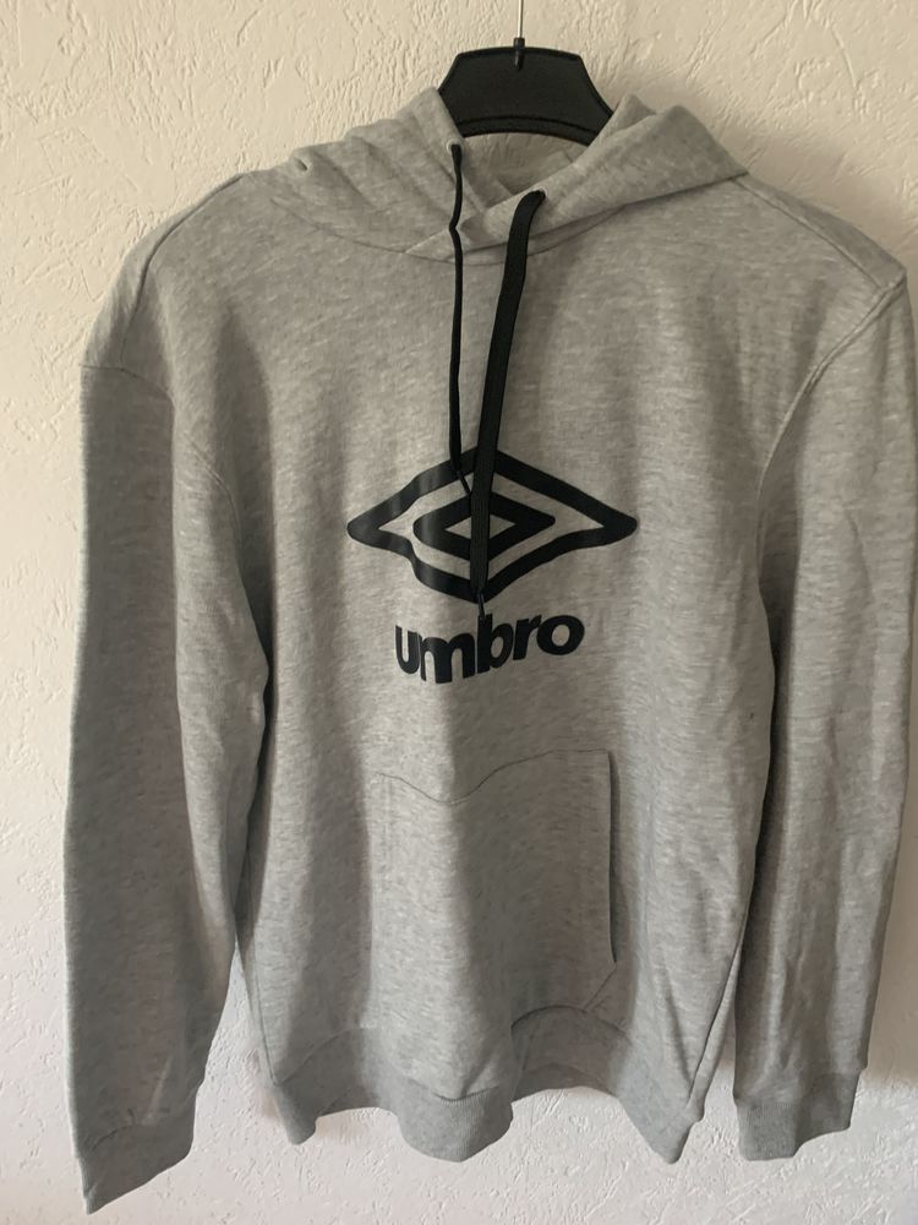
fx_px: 919
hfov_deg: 53.1
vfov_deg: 67.3
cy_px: 612
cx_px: 459
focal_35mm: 26
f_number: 1.8
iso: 400
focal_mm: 4.25
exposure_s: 1/33
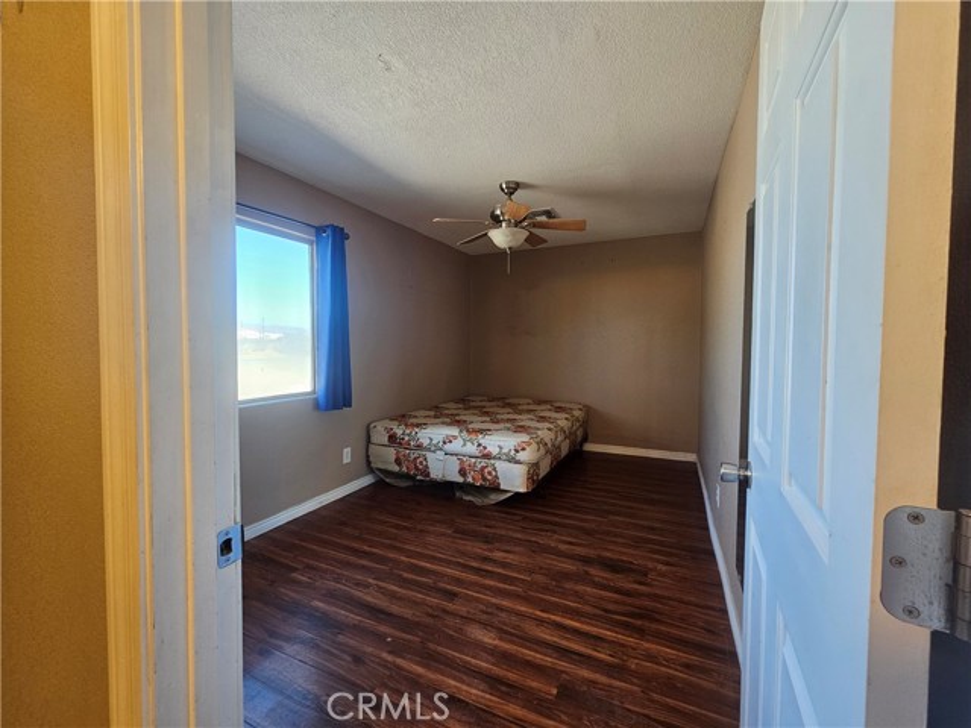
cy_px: 364
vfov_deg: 89.9
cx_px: 486
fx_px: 365
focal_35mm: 13
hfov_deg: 106.2
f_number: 2.2
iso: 64
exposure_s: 1/60
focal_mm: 2.2
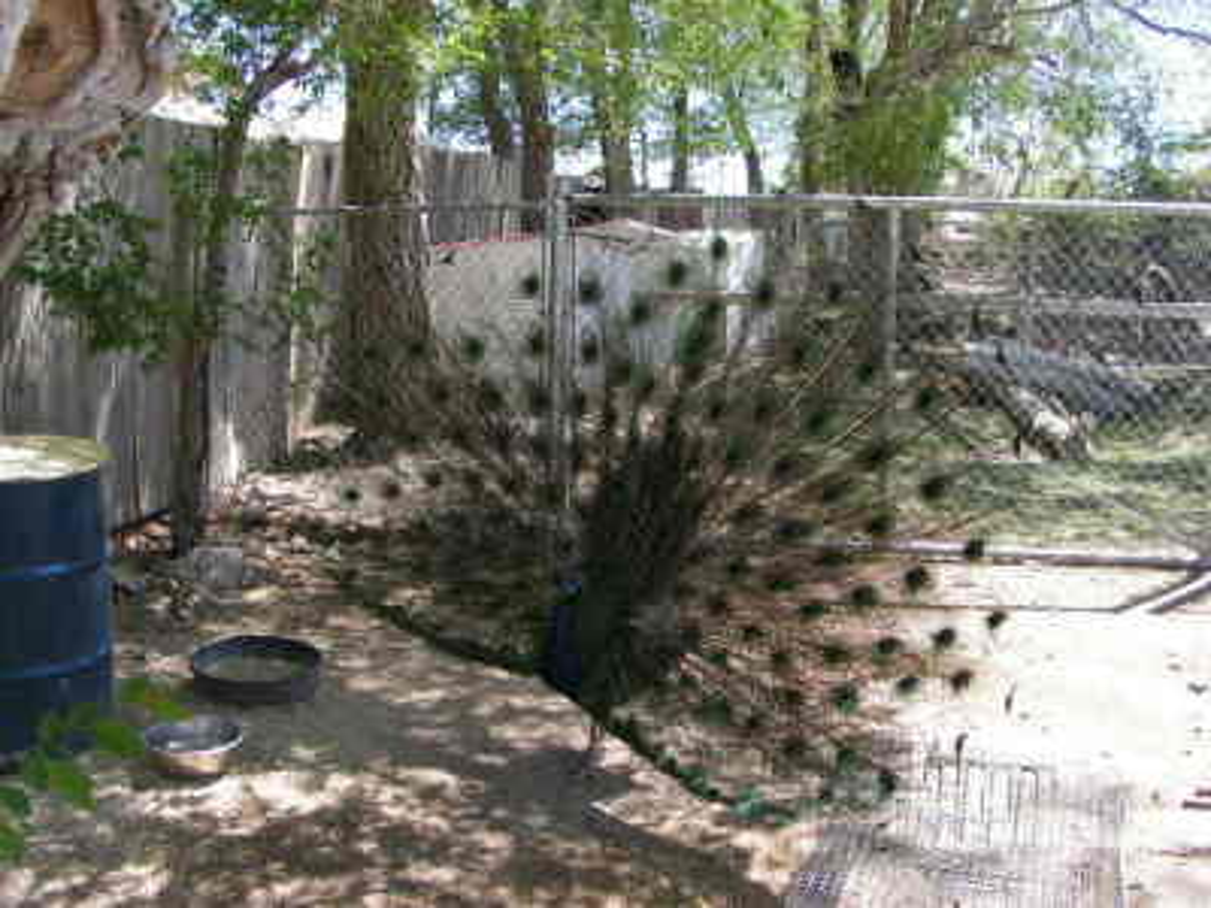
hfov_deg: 49.0
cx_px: 606
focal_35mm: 38
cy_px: 454
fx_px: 1329
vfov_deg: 37.7
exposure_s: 1/80
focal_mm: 5.8
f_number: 5.6
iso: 50
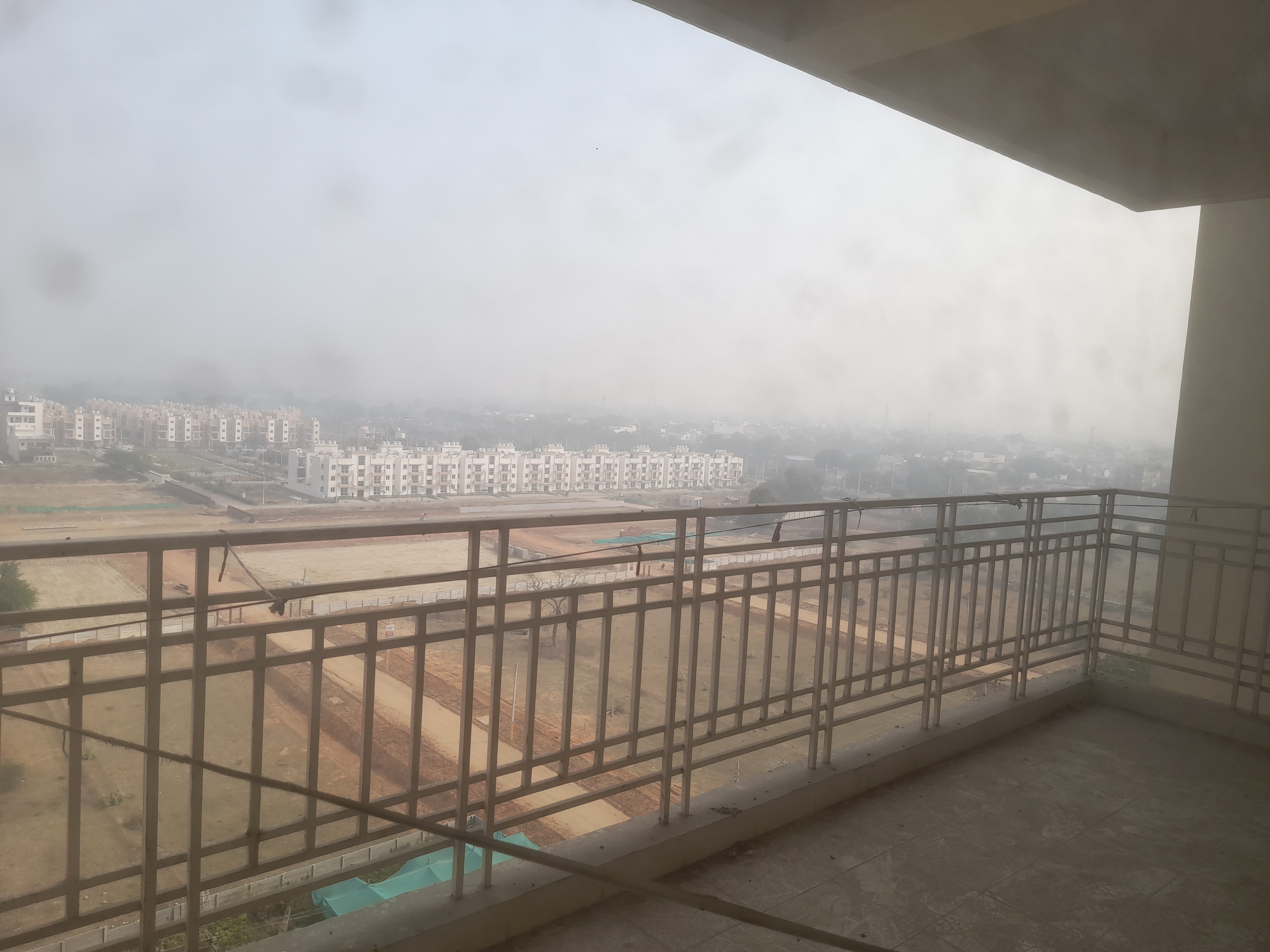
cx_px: 635
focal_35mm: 25
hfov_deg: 69.4
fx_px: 917
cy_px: 476
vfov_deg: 54.9
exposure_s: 1/487
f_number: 2
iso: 20
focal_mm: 4.6
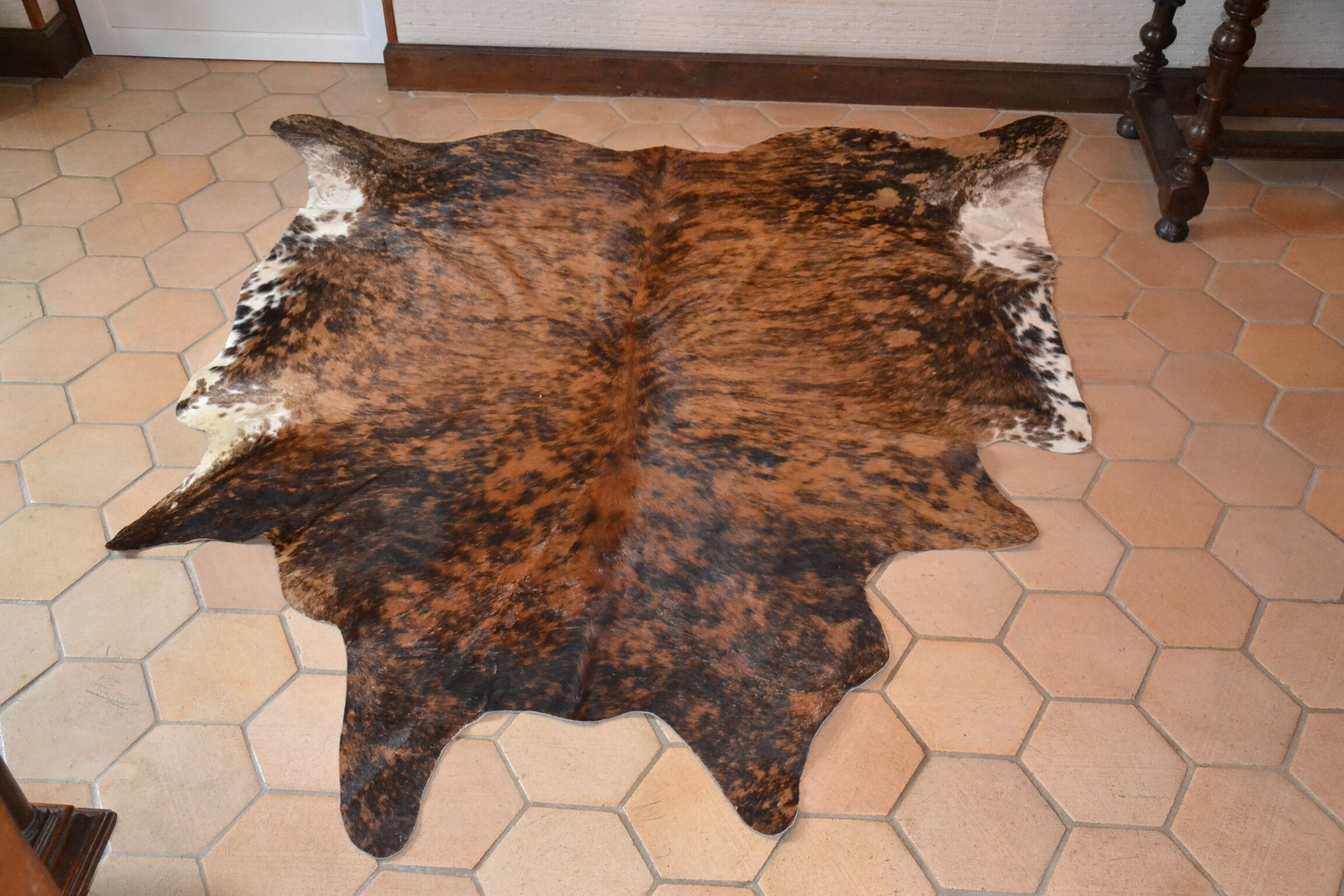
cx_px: 672
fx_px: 1344
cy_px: 448
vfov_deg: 36.9
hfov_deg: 53.1
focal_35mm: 36
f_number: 3.8
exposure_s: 1/60
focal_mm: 24
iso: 3200
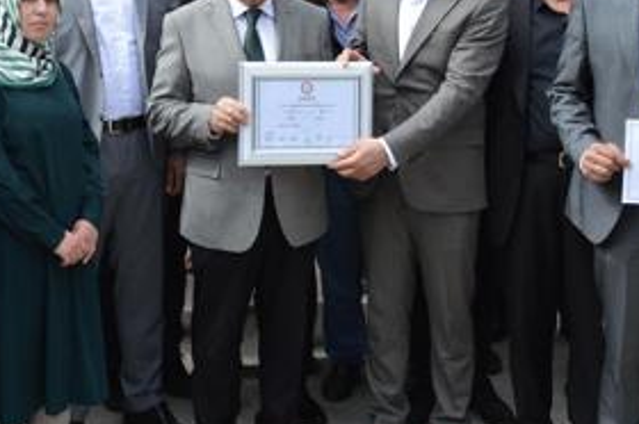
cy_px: 43
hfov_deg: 30.1
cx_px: 164
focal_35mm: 66
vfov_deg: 20.2
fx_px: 1170
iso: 100
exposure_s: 1/160
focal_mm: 20
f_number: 6.3
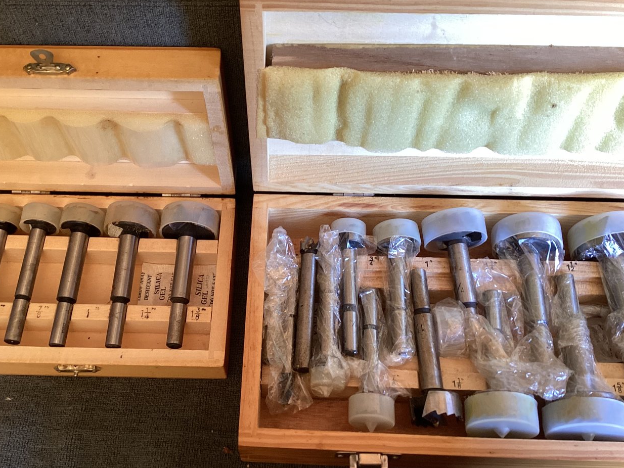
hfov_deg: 48.8
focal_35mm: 38
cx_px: 264
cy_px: 239
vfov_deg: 37.7
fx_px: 685
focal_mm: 3.3
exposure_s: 1/60
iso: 125
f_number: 2.4
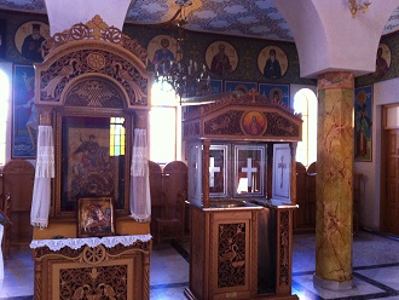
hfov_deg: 50.1
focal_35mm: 37
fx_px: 427
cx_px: 210
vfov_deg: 38.7
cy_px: 151
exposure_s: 1/15
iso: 250
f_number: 2.8
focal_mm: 3.85
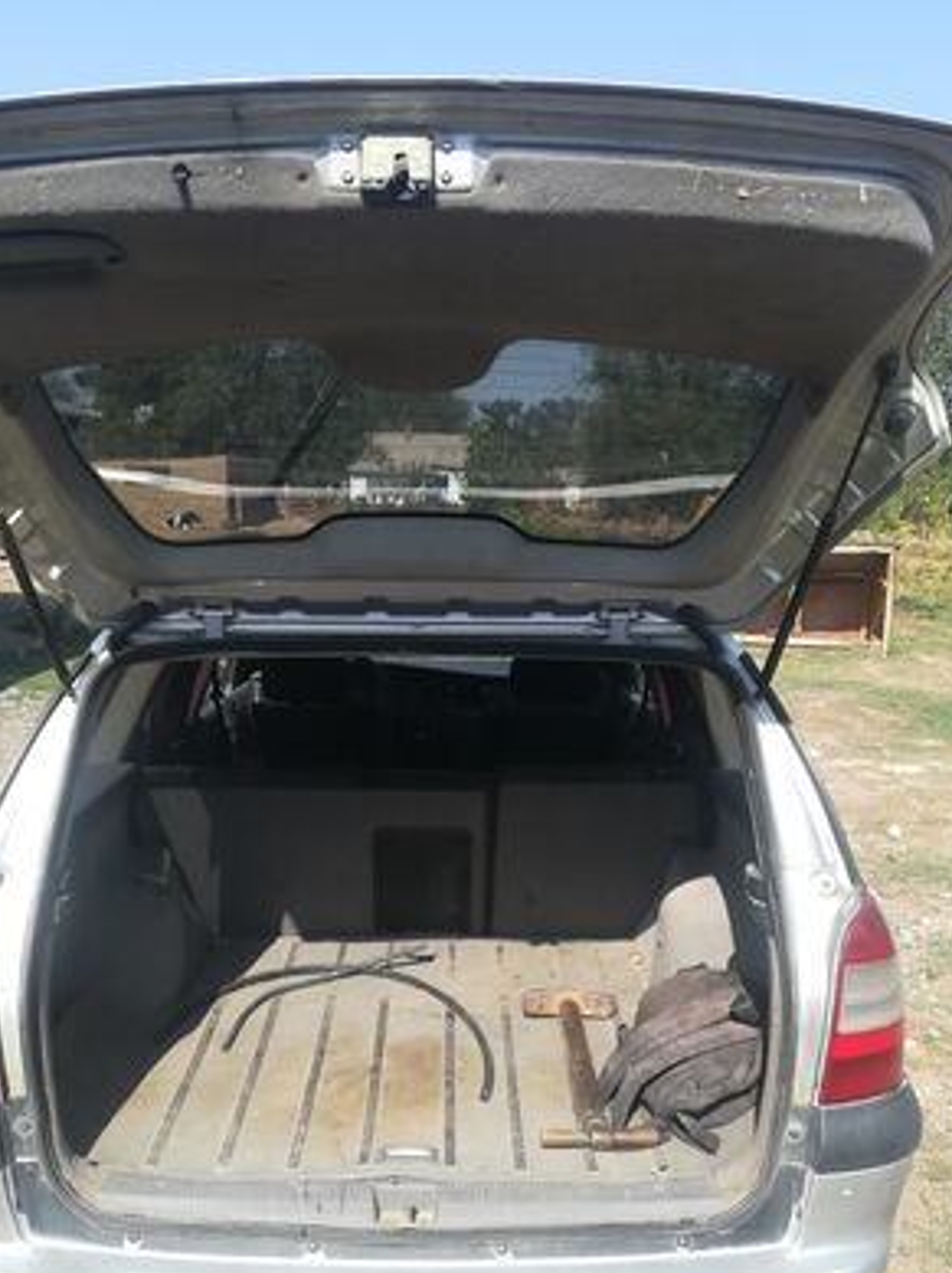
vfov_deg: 55.0
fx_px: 1212
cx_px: 445
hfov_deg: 42.9
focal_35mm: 33
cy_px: 764
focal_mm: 3.83
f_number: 2.2
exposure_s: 1/584
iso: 50
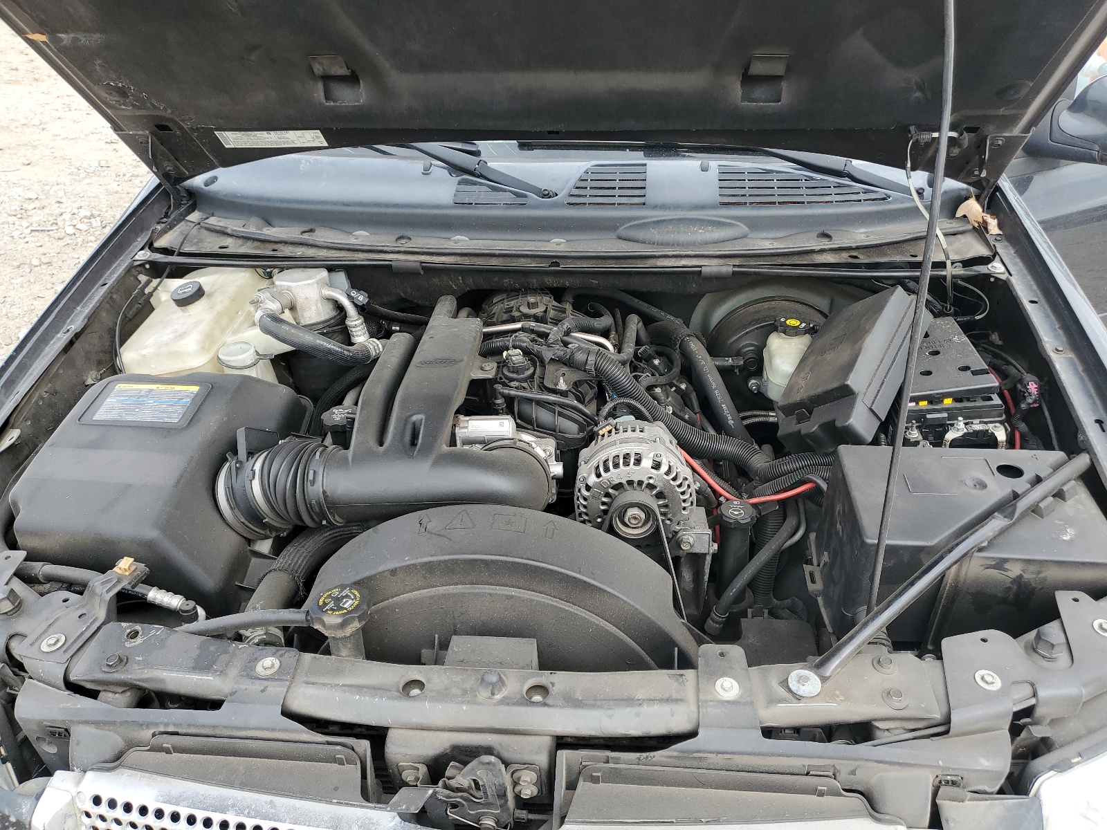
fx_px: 831
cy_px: 415
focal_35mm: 26
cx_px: 554
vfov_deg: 53.1
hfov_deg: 67.3
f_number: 1.5
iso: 50
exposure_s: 1/526
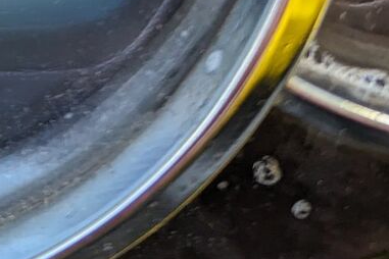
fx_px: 908
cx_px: -63
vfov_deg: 12.6
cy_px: -368
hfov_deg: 22.5
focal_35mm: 84
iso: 244
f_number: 1.85
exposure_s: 1/280
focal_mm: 6.81
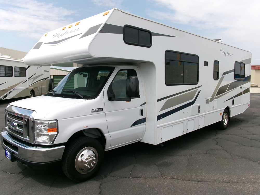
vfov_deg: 49.7
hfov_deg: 63.4
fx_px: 210
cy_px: 98
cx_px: 130
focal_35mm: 28
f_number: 10.8
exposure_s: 1/140
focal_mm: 5.1
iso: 100
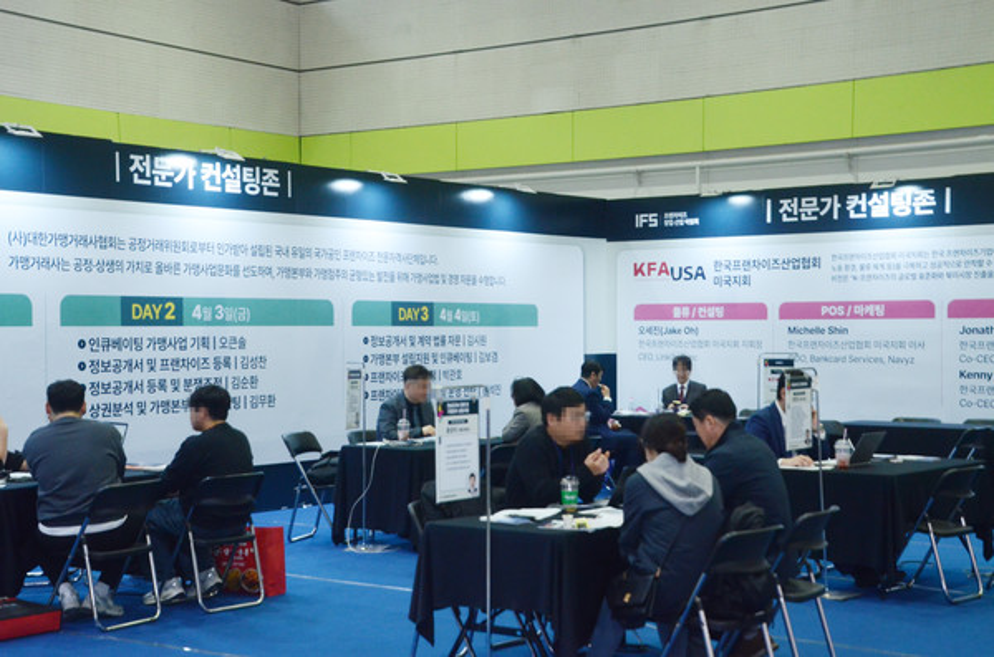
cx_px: 497
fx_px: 1570
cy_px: 328
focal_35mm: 57
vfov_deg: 23.7
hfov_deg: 35.1
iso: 1600
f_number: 4.5
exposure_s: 1/160
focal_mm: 38
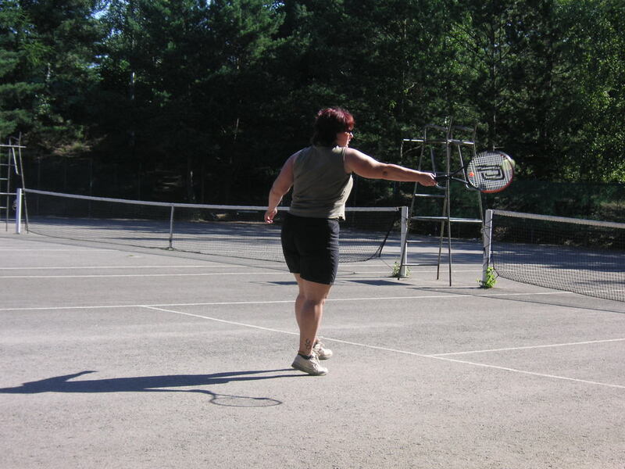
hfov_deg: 29.4
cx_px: 312
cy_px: 234
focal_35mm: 66
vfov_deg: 22.3
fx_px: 1192
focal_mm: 11
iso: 50
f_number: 4
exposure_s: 1/250
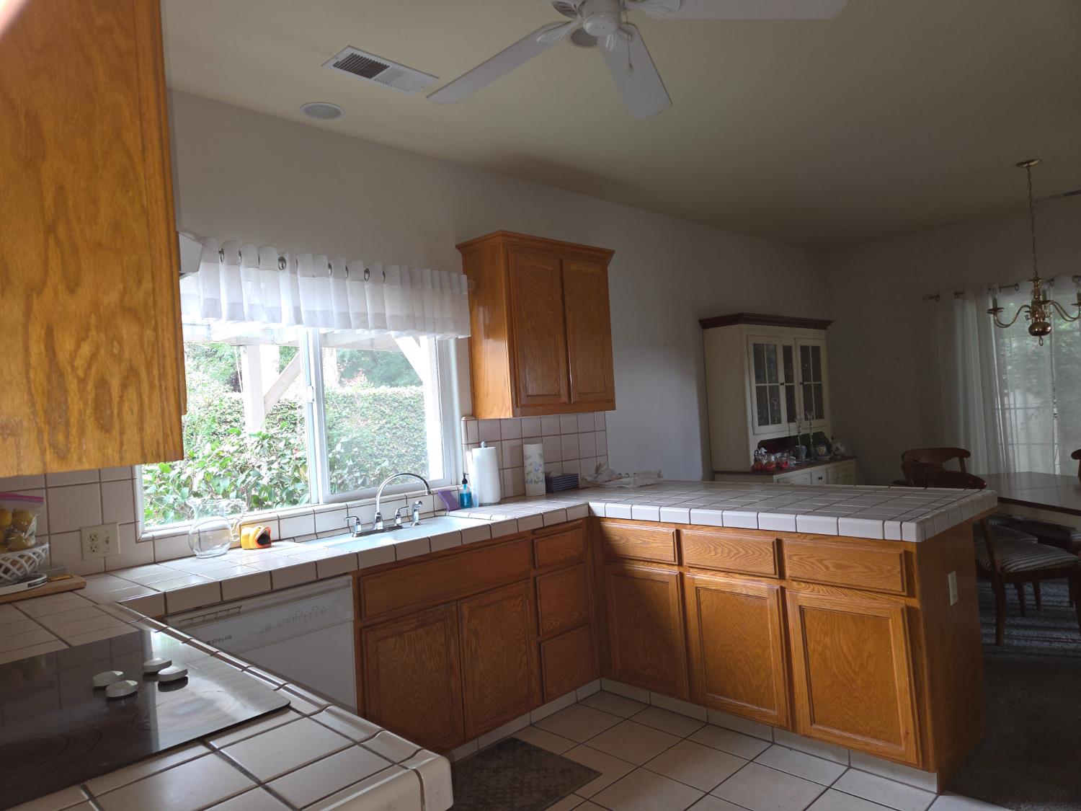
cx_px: 540
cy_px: 406
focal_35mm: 23
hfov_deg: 73.9
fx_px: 718
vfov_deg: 58.9
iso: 100
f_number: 1.8
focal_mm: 5.4
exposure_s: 1/40
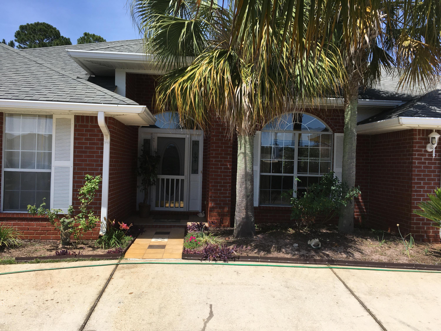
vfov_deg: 48.2
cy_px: 166
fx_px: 369
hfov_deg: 61.7
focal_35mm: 29
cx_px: 220
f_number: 2.2
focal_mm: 4.15
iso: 25
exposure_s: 1/1603
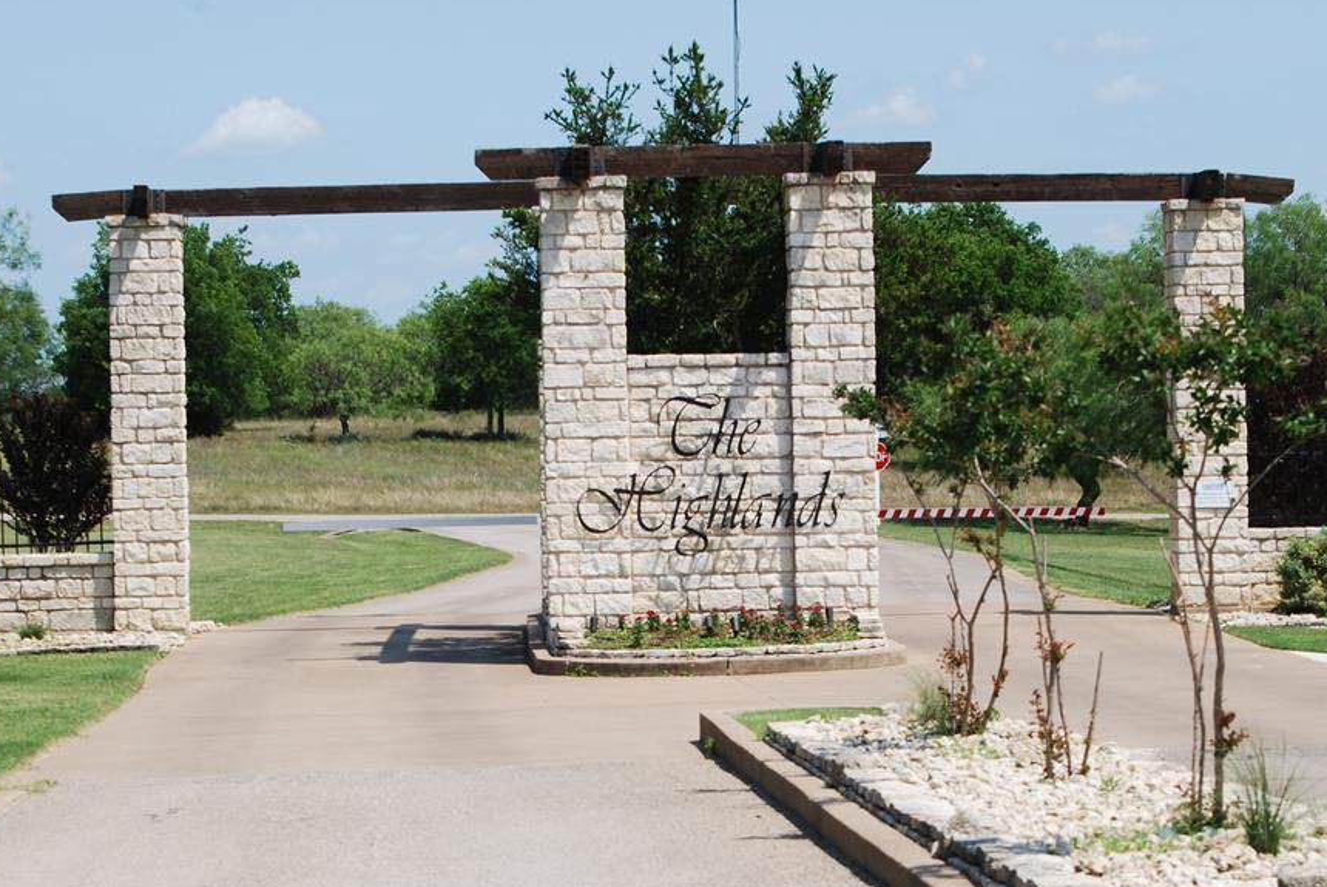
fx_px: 4611
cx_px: 697
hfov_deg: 16.4
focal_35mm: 125
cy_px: 496
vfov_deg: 11.0
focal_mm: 70
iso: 140
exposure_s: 1/250
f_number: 10
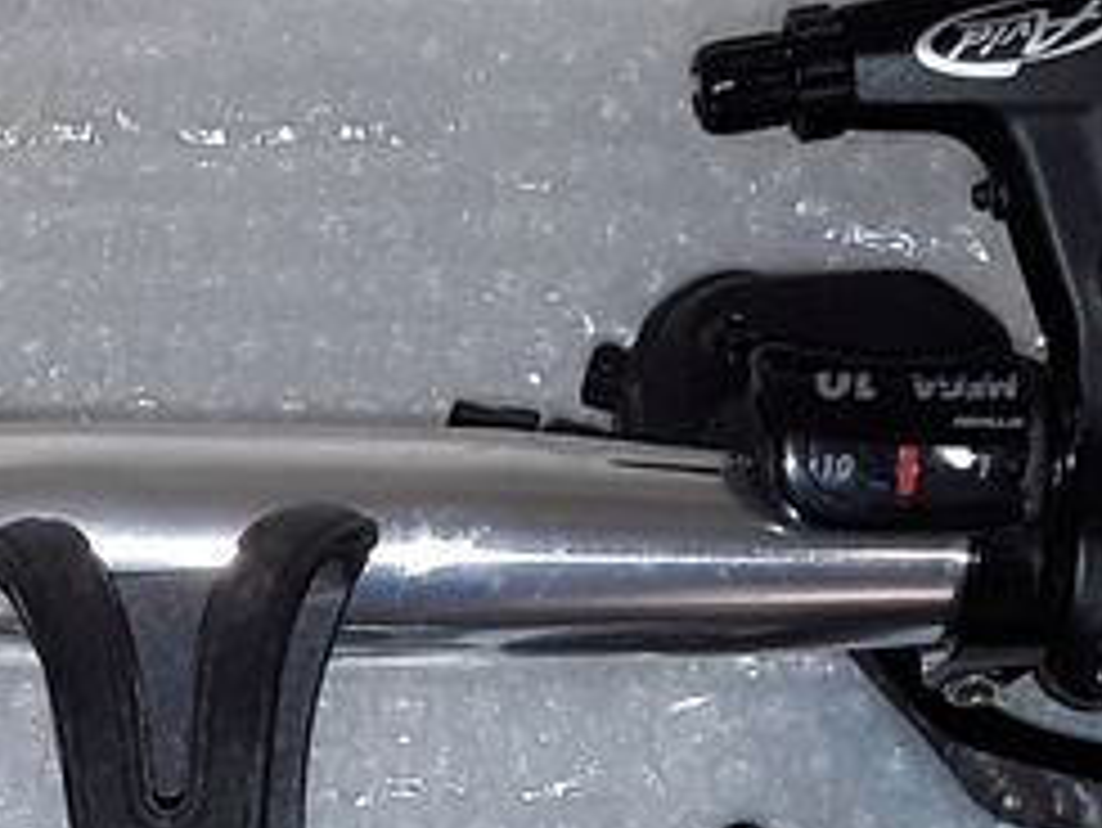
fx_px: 3504
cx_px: 229
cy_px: 1170
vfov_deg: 12.9
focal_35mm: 110
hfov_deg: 17.7
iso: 40
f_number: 1.9
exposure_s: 1/50
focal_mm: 2.91
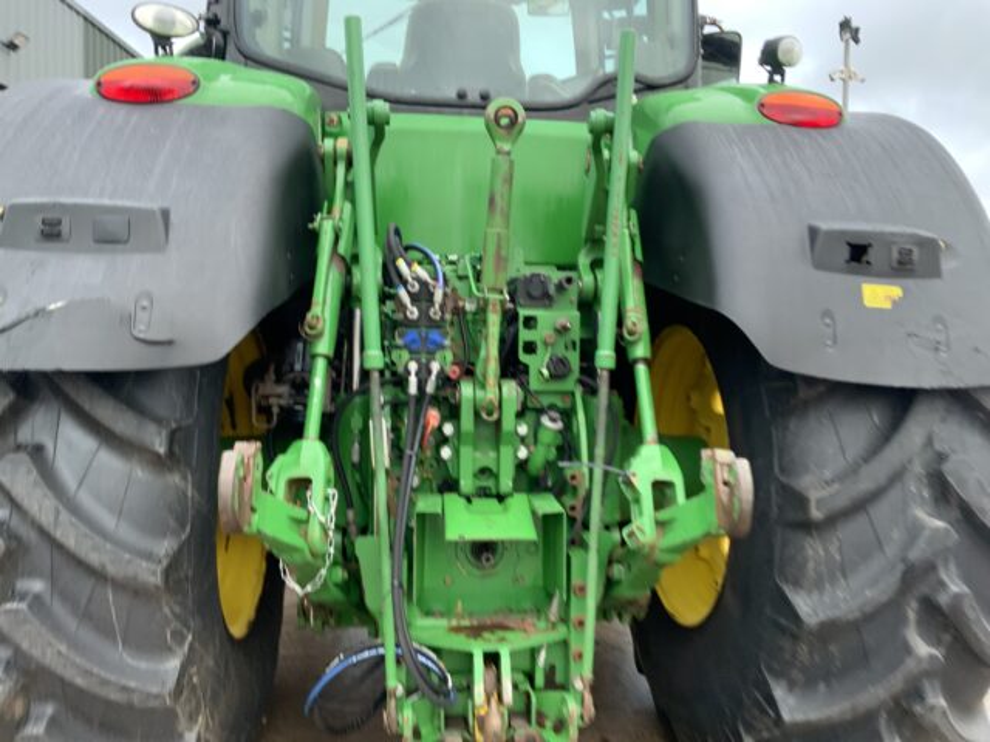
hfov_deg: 61.7
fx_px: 829
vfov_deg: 48.2
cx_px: 495
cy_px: 371
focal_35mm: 29
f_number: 1.8
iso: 64
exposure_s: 1/76
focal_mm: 3
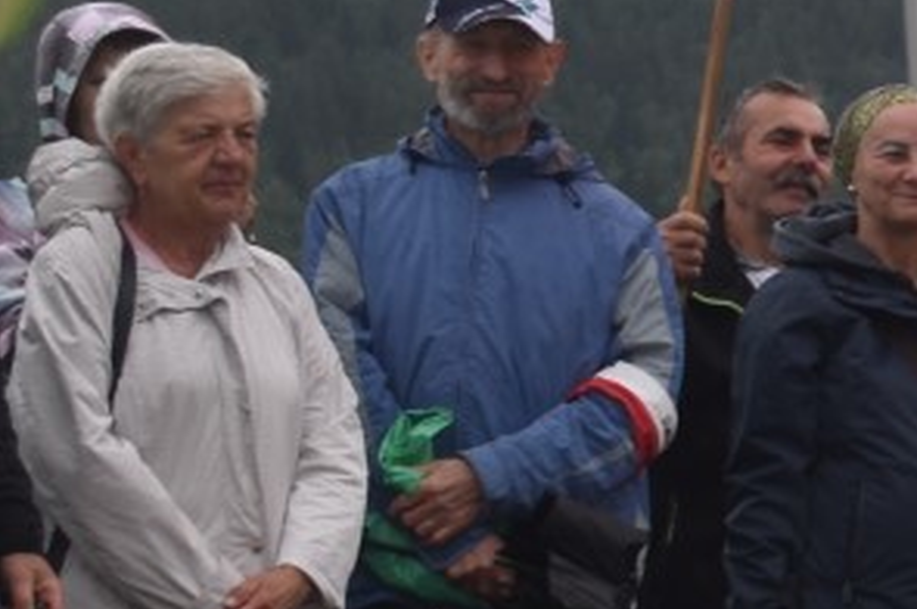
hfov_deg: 6.8
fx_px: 7347
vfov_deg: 4.7
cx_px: 2167
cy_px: 566
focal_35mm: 289
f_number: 5.6
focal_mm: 35
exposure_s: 1/125
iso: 100
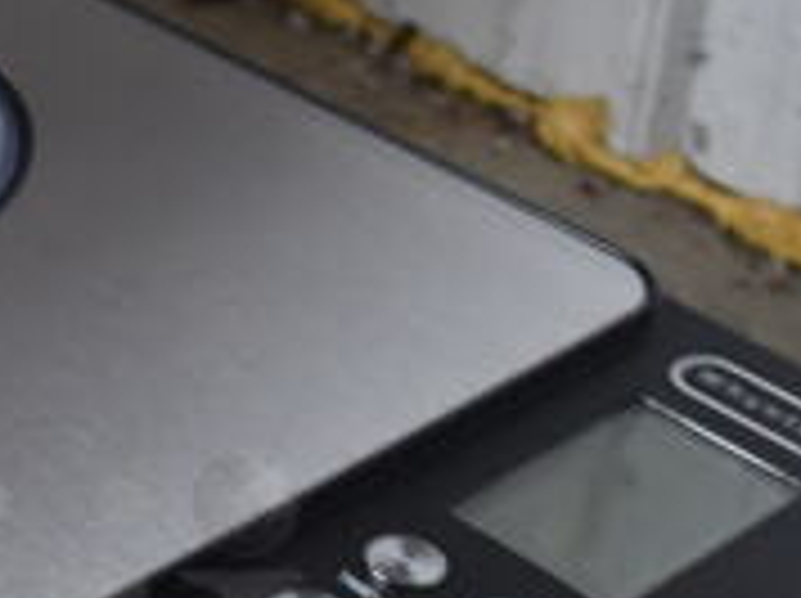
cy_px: 683
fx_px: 2288
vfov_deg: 14.5
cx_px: -18
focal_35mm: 99
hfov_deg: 19.2
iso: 400
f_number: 5
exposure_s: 1/250
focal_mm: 20
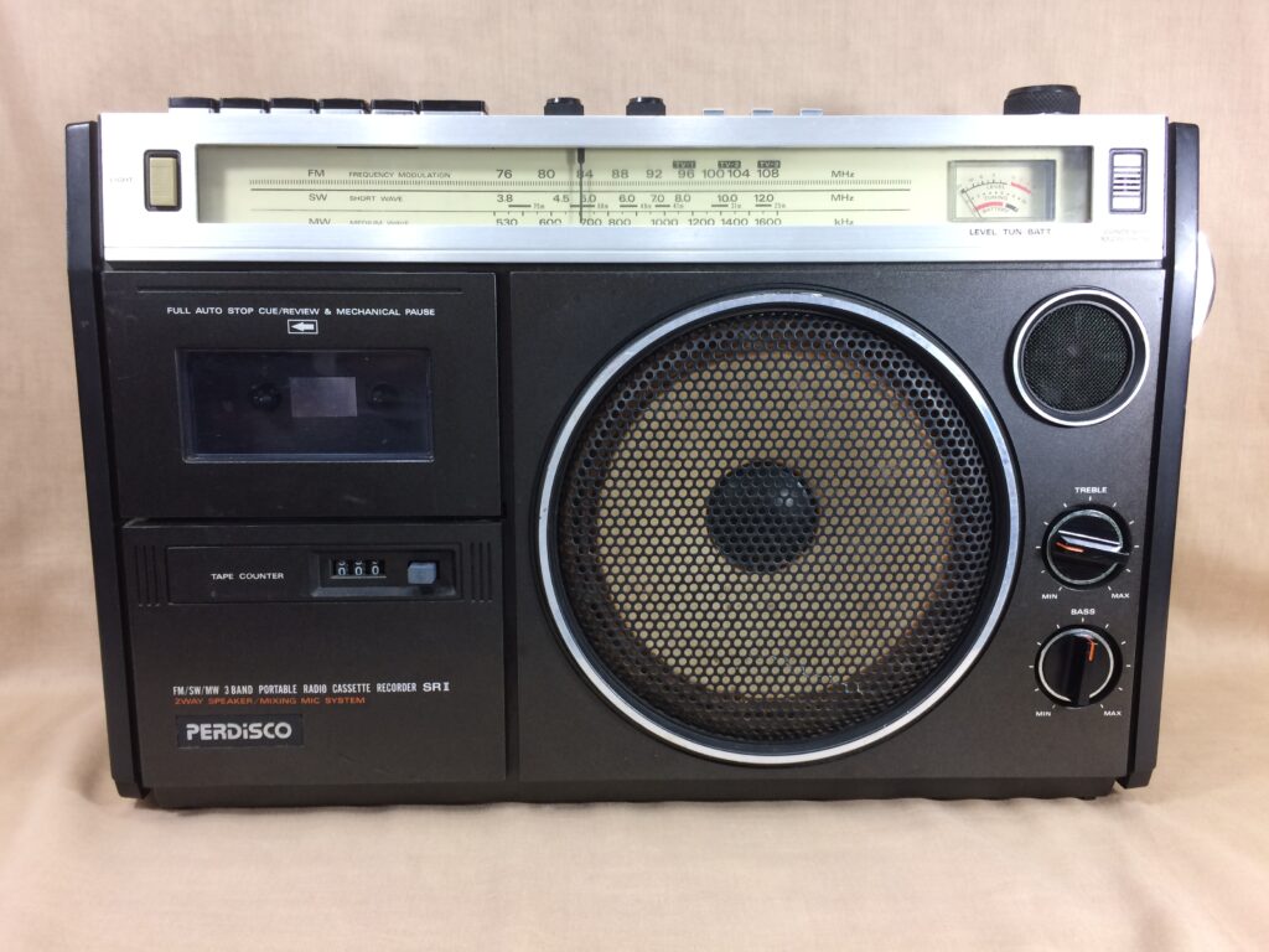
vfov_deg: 48.2
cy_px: 476
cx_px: 634
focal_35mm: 29
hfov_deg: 61.7
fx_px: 1063
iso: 50
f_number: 2.2
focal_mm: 4.15
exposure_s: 1/30
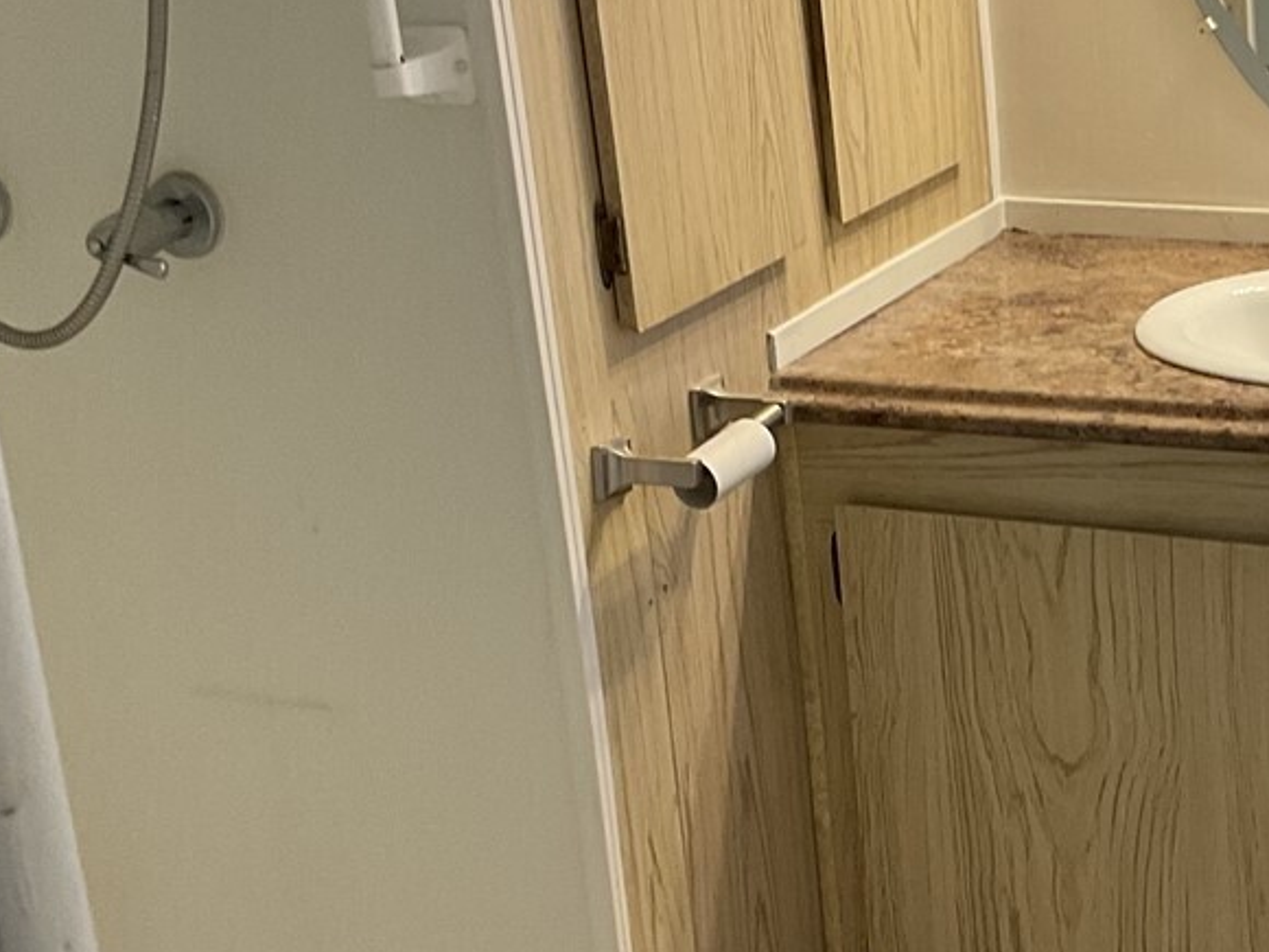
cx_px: 1243
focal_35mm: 80
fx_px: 2933
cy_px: 497
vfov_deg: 18.4
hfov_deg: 23.5
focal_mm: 3
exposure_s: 1/60
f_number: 1.8
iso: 64
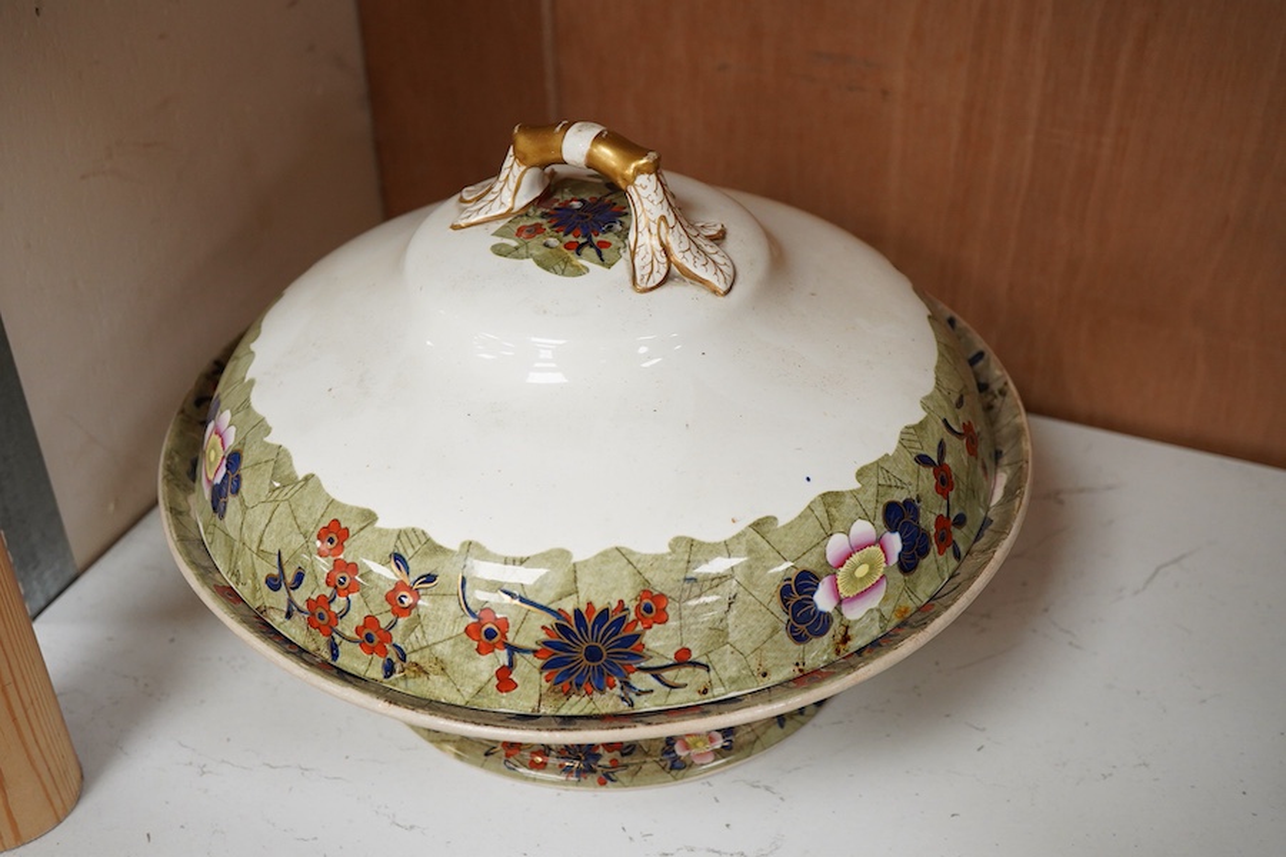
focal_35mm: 45
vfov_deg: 29.9
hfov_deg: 43.6
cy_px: 428
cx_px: 643
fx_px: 1607
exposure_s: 1/125
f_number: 8
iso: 1250
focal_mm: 30
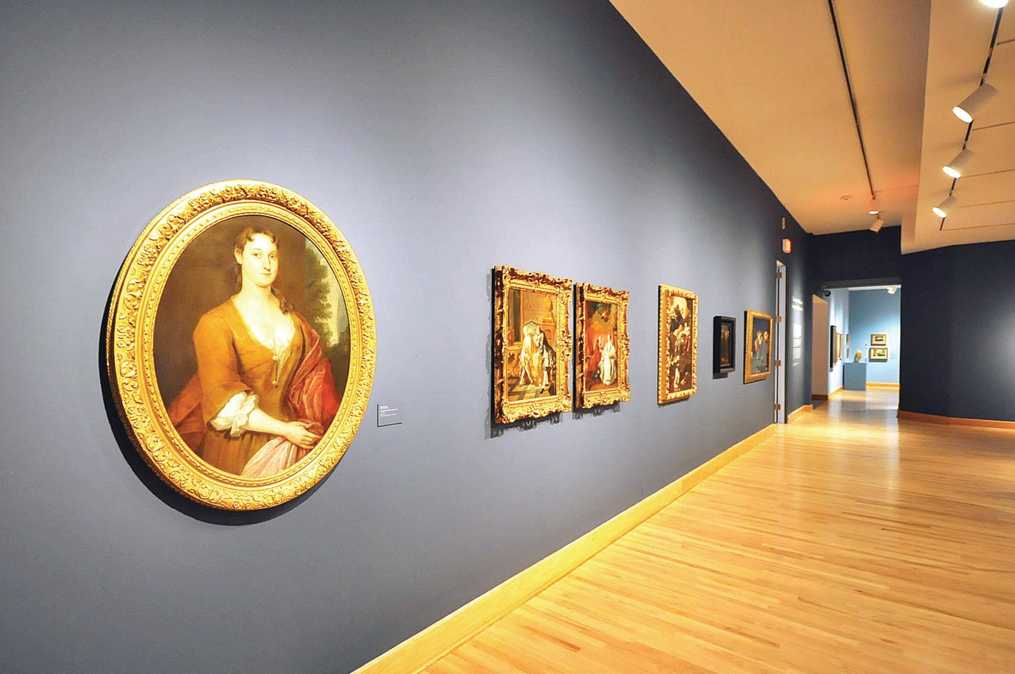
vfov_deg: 64.4
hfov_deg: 87.0
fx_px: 535
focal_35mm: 19
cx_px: 494
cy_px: 350
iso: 1600
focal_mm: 12
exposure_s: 1/15
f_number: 5
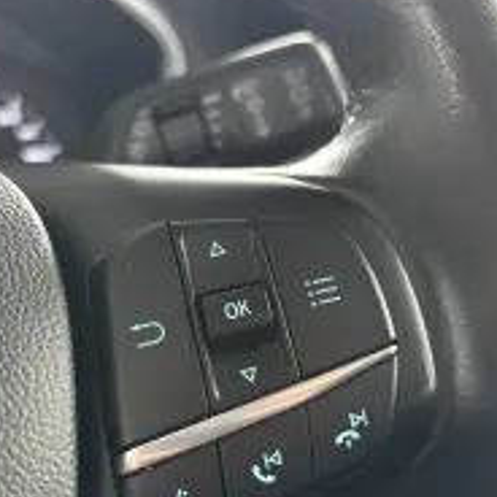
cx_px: 189
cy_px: 303
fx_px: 731
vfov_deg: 37.4
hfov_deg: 37.3
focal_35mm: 45
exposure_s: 1/58
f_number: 1.6
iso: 500
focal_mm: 5.96
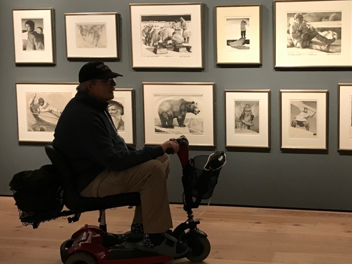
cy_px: 109
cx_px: 236
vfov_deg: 26.5
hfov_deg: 34.6
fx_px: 559
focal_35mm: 55
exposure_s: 1/15
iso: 64
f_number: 1.8
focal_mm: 4
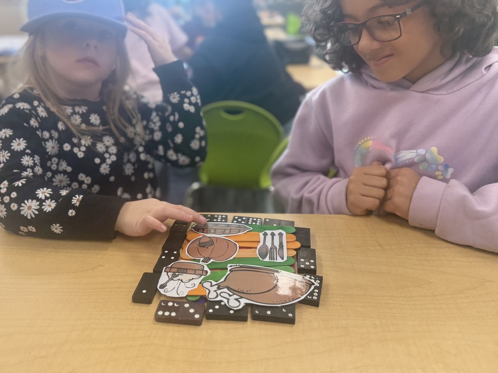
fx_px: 403
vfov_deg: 49.5
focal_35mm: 28
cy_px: 157
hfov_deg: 63.3
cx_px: 221
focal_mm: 6.76
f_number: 1.78
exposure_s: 1/120
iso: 160
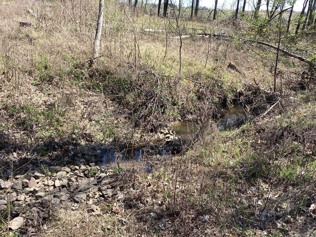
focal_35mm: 31
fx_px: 283
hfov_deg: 58.4
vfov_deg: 45.4
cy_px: 118
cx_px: 158
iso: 25
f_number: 2.4
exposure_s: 1/413
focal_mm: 3.3
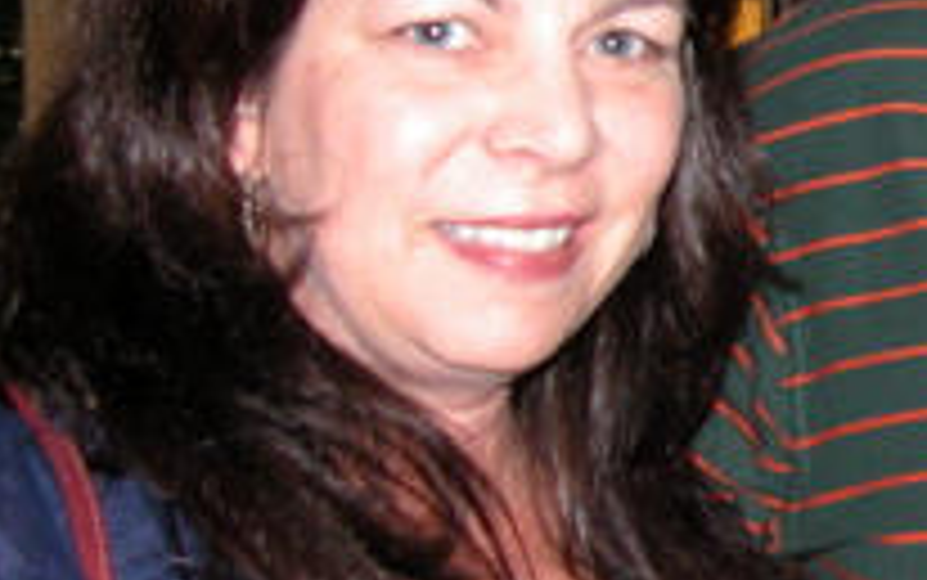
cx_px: 1372
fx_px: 2957
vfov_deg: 11.2
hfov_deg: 16.3
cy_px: 245
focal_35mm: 117
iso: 200
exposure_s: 1/60
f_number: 2.8
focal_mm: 8.9
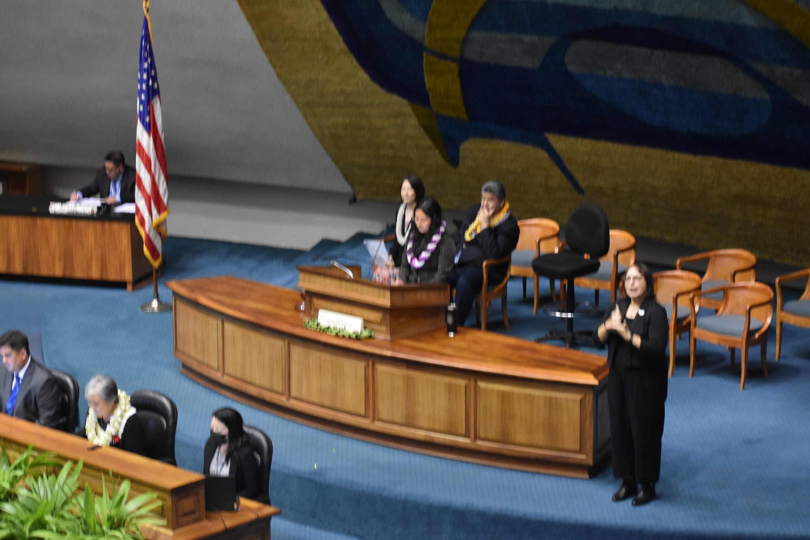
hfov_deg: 19.5
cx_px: 405
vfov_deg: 13.0
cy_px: 270
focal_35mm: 105
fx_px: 2363
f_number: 4.5
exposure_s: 1/30
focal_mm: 70
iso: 3200
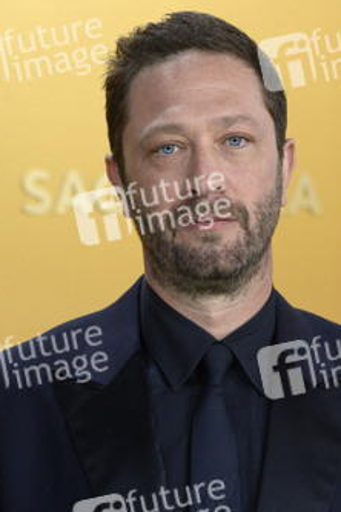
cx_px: 197
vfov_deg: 10.7
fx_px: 2728
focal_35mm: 192
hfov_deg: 7.2
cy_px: 286
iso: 2500
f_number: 6.3
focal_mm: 160
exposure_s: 1/250
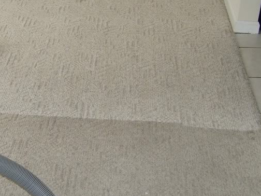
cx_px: 66
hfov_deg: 33.1
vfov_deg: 25.6
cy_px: 125
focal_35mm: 57
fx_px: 430
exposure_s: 1/60
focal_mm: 6
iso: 200
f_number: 2.8
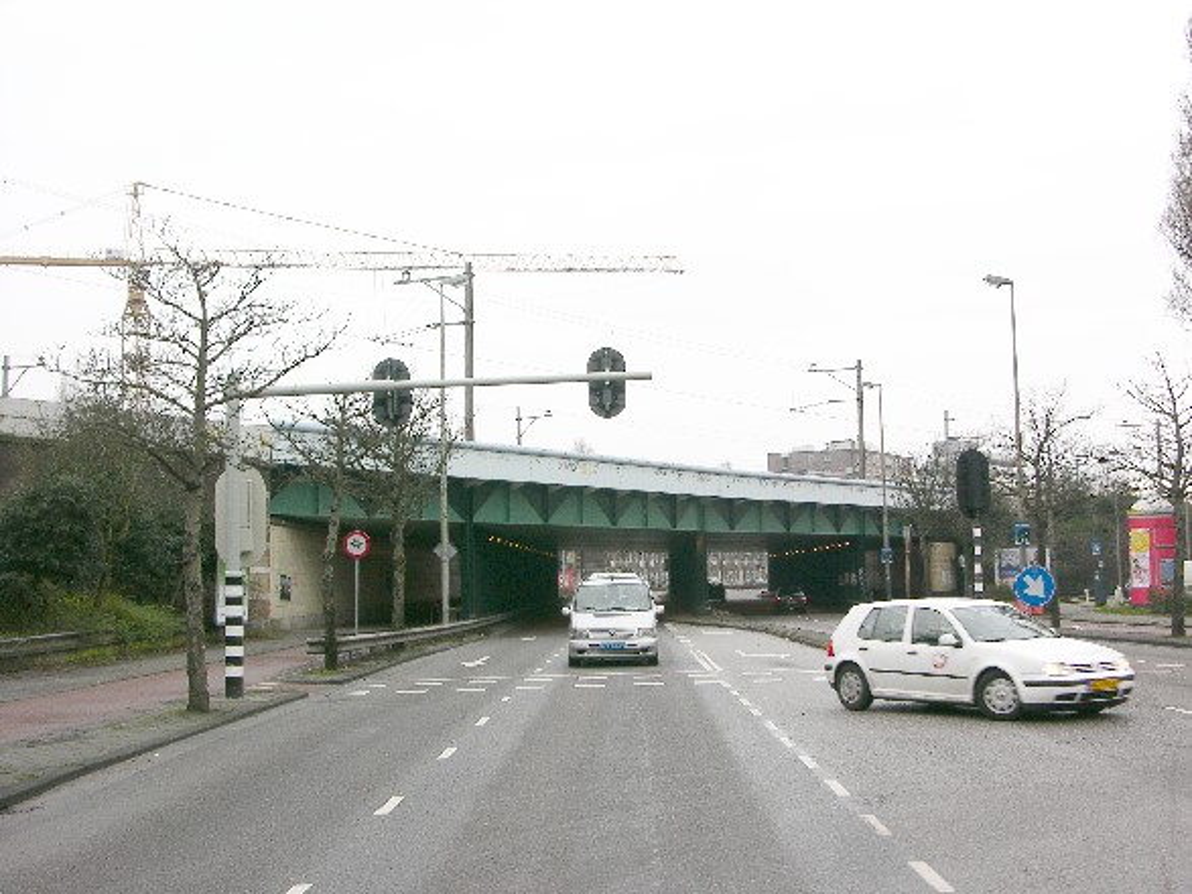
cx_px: 596
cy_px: 447
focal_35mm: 50
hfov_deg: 38.2
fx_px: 1721
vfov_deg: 29.1
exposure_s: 1/33.1
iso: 50
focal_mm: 12.7
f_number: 5.4
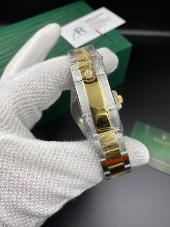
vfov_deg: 67.3
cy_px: 114
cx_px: 85
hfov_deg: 53.1
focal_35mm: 26
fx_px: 170
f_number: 1.8
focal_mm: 4.25
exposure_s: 1/386
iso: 32
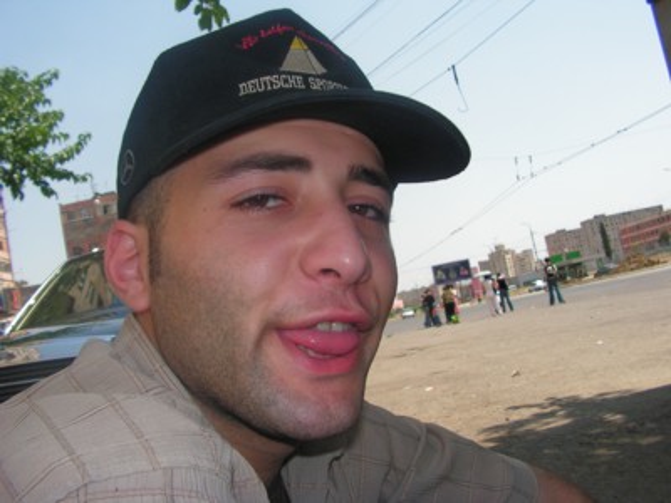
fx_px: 698
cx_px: 336
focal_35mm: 36
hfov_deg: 51.4
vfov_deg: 39.7
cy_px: 252
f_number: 3.2
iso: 64
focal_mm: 6
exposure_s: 1/640
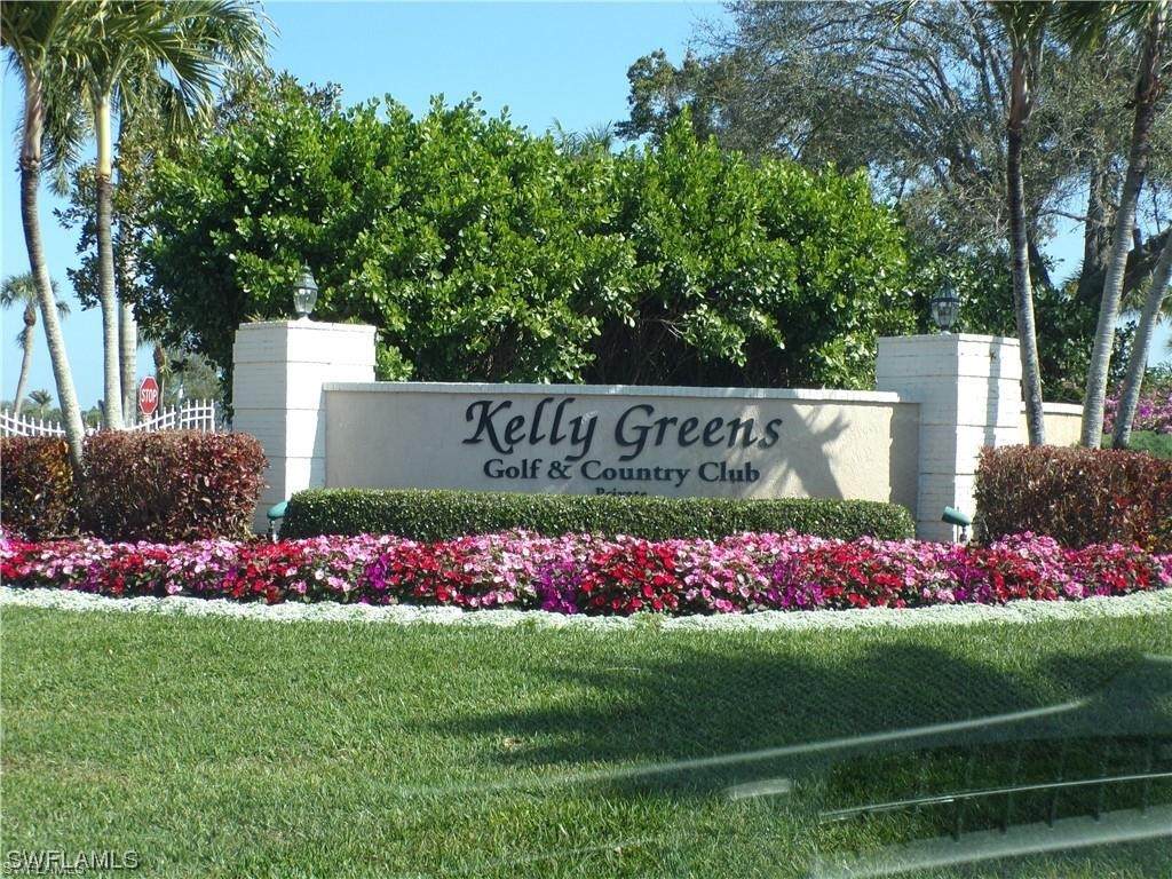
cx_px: 586
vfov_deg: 29.7
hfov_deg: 38.9
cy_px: 440
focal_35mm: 49
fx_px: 1659
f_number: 5.1
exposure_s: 1/180
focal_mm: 8.7
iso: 80
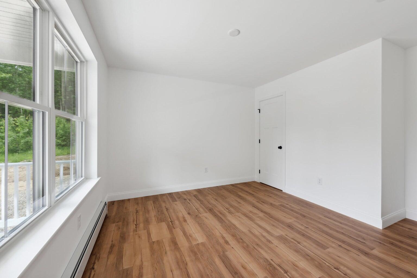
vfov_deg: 81.2
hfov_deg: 104.3
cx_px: 208
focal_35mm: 14
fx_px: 162
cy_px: 139
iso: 100
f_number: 8
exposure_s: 1/13
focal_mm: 14
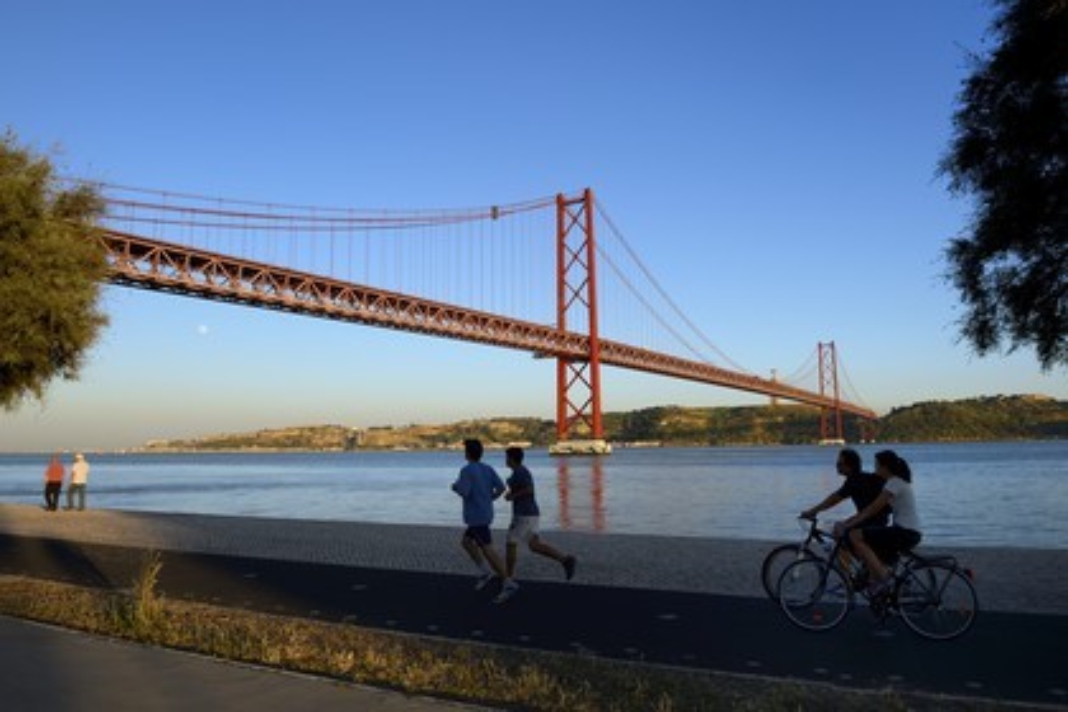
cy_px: 356
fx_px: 712
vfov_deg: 53.1
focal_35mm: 24
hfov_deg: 73.7
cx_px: 534
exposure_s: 1/160
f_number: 8
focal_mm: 24
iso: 100
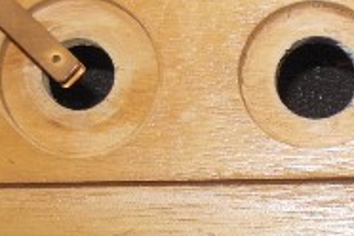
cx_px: 413
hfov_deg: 14.0
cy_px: 301
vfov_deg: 9.4
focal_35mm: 143
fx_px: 1406
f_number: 4.1
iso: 125
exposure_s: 1/60
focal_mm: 10.2
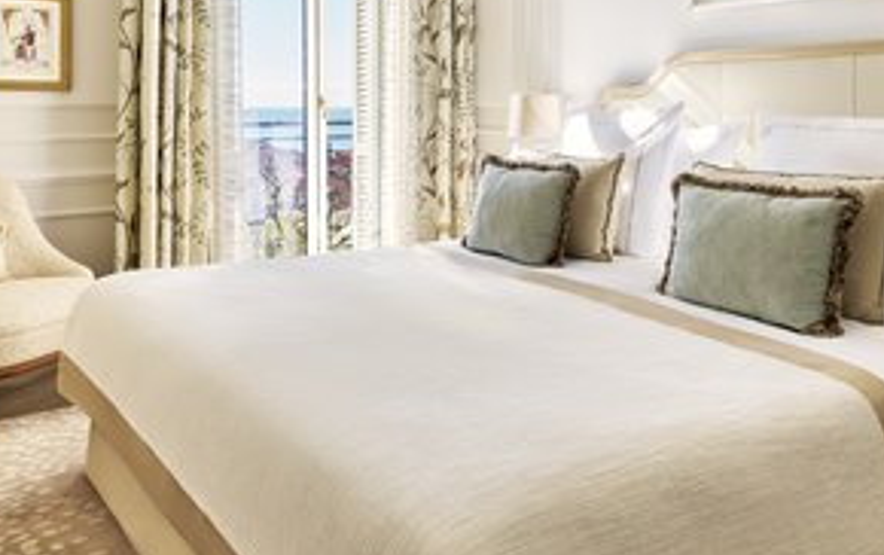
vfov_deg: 37.1
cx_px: 552
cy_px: 101
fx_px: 792
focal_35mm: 33
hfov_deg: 57.6
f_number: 11
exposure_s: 1/15
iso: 125
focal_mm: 19.5
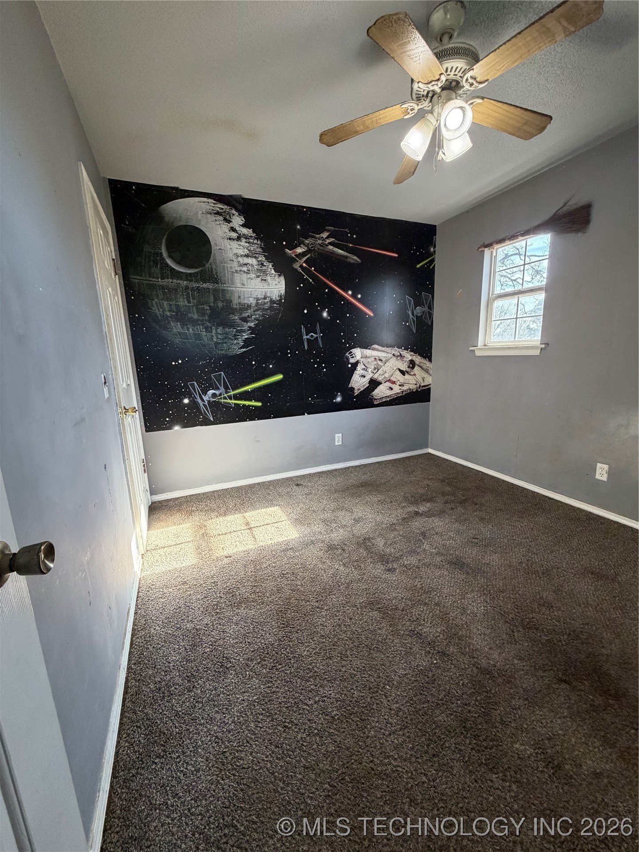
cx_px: 320
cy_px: 426
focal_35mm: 14
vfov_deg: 102.1
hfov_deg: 85.7
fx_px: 345
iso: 320
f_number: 2.2
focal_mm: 2.22
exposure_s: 1/120
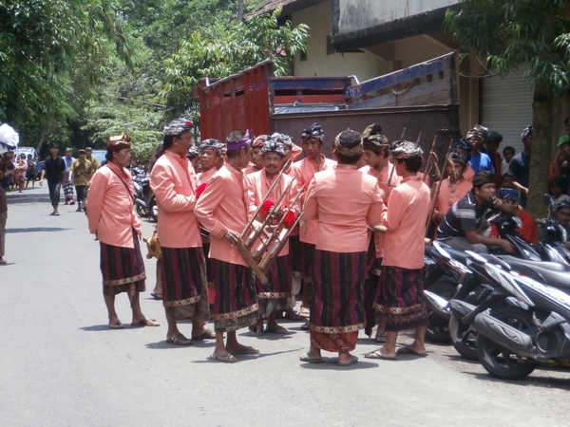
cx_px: 285
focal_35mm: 86
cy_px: 214
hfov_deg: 22.8
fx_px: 1416
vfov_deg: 17.2
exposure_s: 1/200
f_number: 5
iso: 100
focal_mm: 15.16
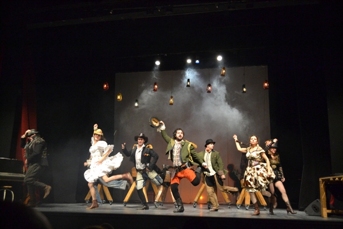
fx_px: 343
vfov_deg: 36.9
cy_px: 114
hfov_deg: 53.1
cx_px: 172
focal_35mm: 36
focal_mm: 24
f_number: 5.6
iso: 3200
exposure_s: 1/125
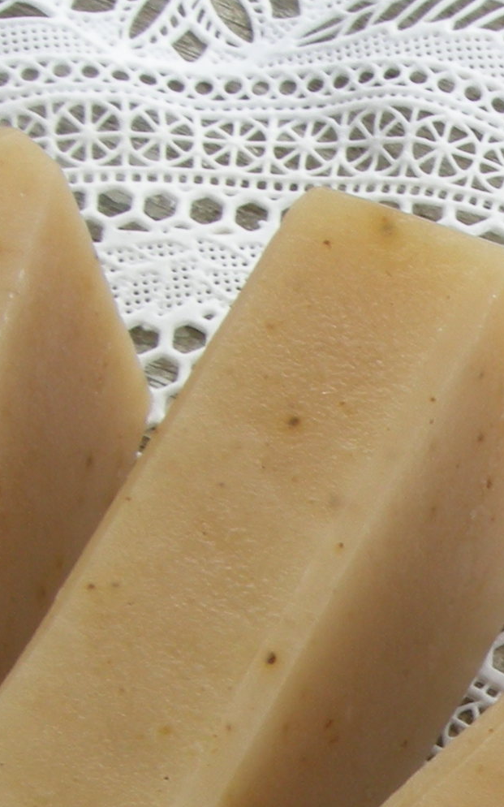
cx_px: 618
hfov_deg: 9.2
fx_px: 3078
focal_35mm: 140
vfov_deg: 14.3
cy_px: 1034
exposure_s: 1/15
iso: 64
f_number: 7.6
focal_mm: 7.5
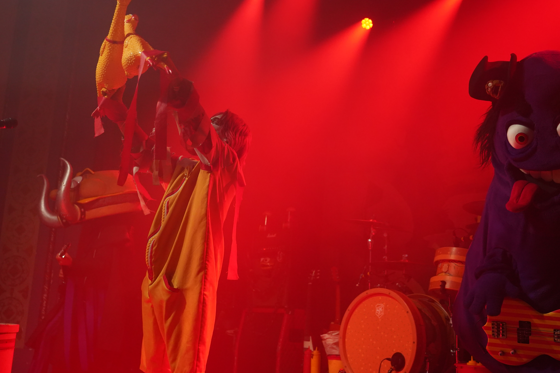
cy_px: 158
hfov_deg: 41.9
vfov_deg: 28.6
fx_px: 731
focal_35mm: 47
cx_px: 308
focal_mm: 39
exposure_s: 1/160
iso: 4000
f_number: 4
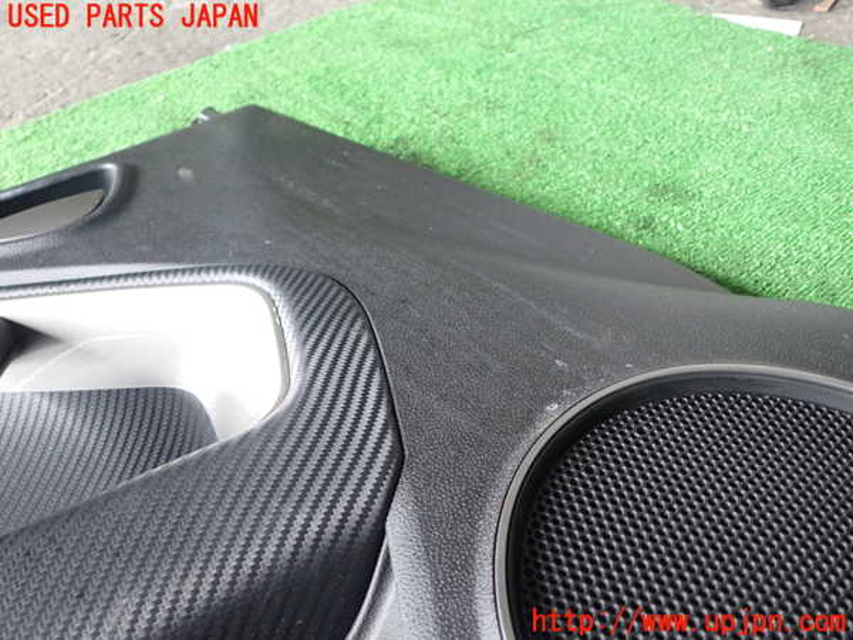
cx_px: 426
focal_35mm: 30
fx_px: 739
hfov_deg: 60.0
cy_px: 320
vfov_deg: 46.8
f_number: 2.3
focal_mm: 5.4
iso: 200
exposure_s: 1/60
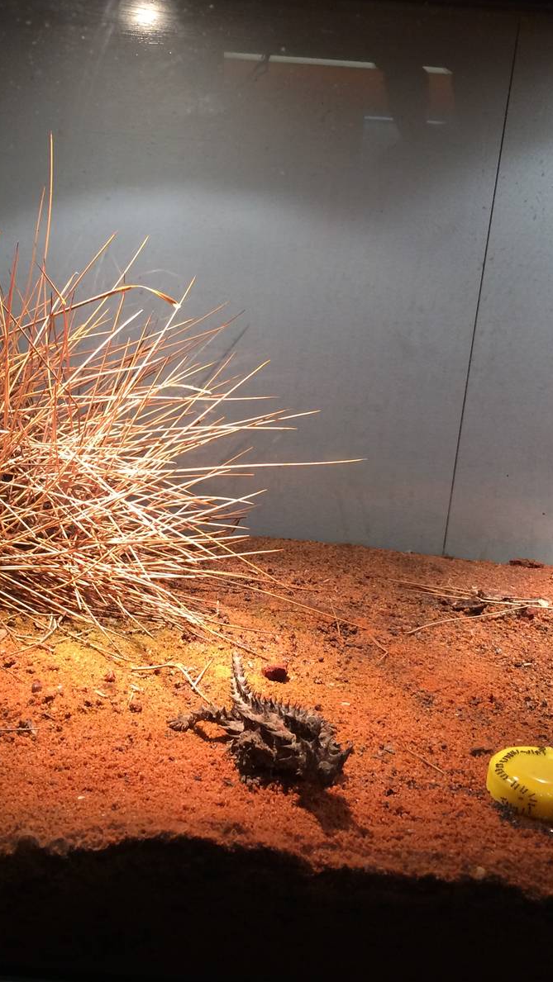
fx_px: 1147
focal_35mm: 44
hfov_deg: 26.9
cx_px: 178
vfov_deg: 46.4
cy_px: 492
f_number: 2.2
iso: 50
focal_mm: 4.12
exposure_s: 1/30
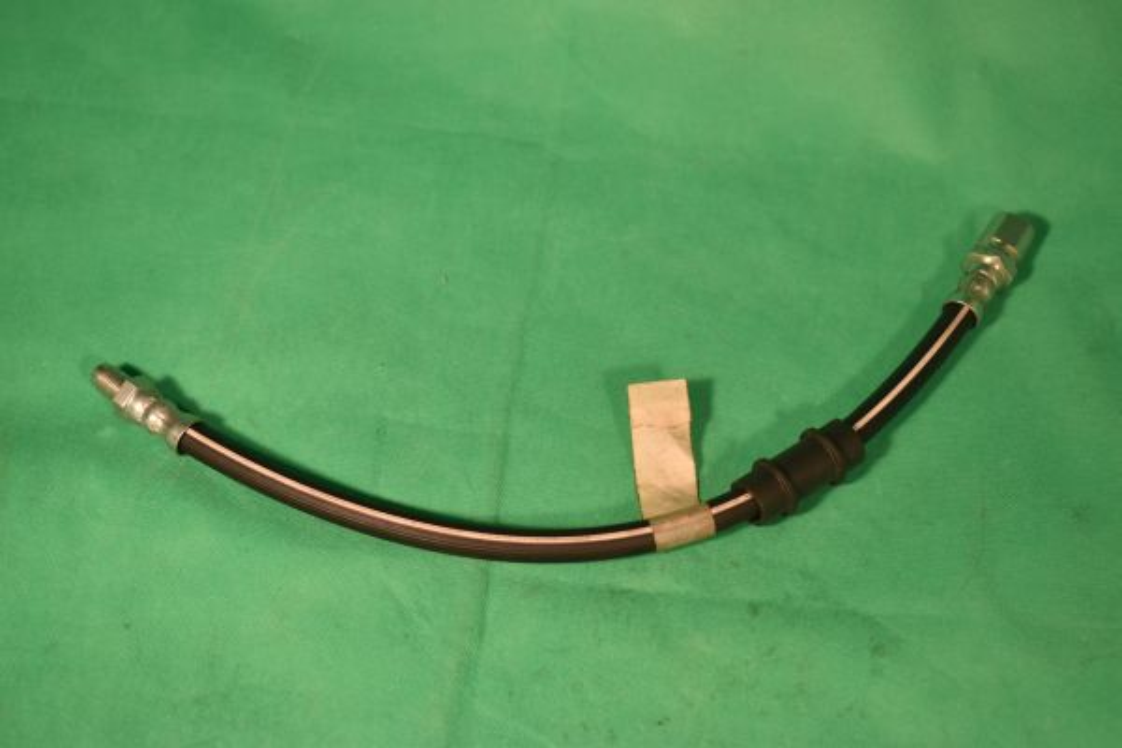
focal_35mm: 60
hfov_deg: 33.4
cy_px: 374
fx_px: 1870
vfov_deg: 22.6
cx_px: 561
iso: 100
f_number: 5.6
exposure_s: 1/80
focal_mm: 40
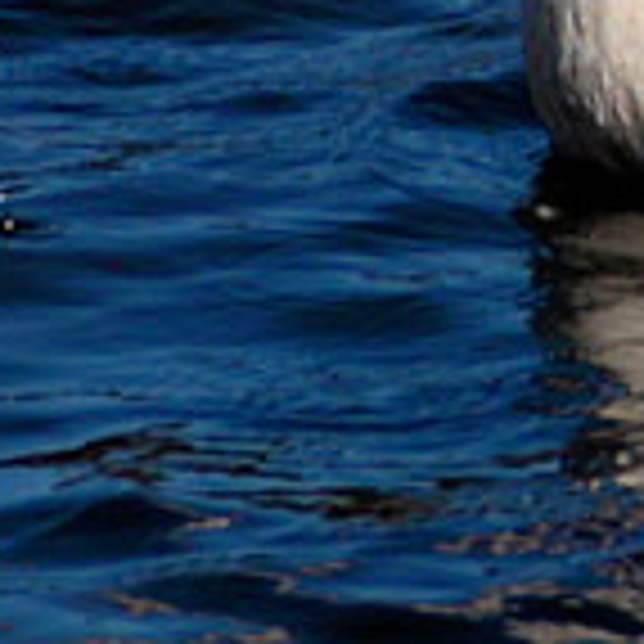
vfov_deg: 4.1
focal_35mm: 421
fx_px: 8861
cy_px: -288
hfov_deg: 4.1
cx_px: 1563
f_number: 7.6
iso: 100
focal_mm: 21.4
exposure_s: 1/500
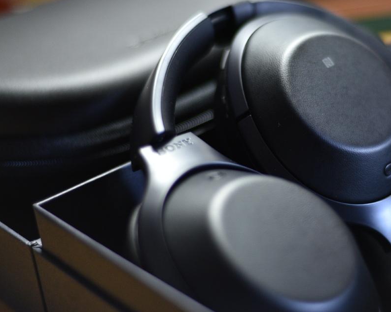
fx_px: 821
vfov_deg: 21.5
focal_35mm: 71
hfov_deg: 26.6
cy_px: 131
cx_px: 272
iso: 1250
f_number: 1.8
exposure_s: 1/60
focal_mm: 50
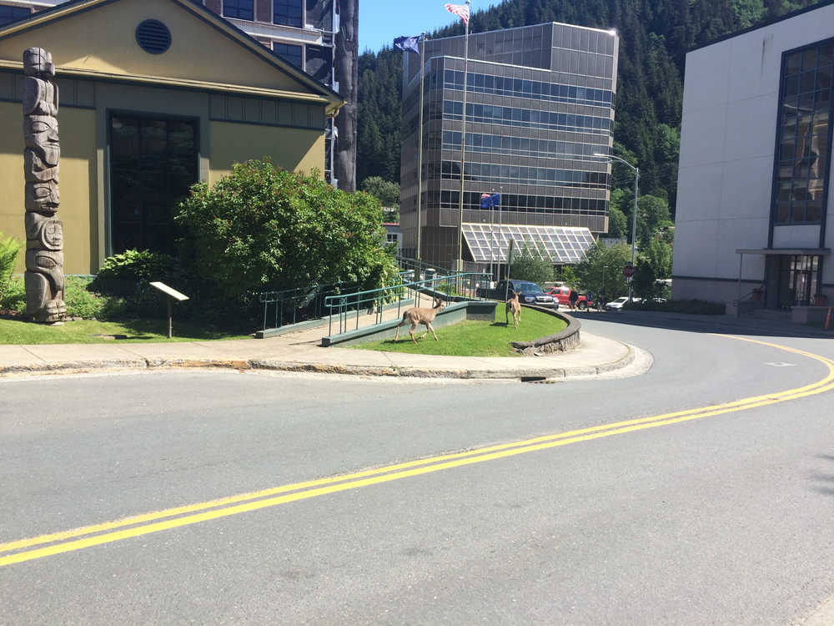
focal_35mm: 29
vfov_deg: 48.2
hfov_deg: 61.7
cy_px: 313
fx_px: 699
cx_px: 417
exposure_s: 1/1244
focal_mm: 4.15
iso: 32
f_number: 2.2
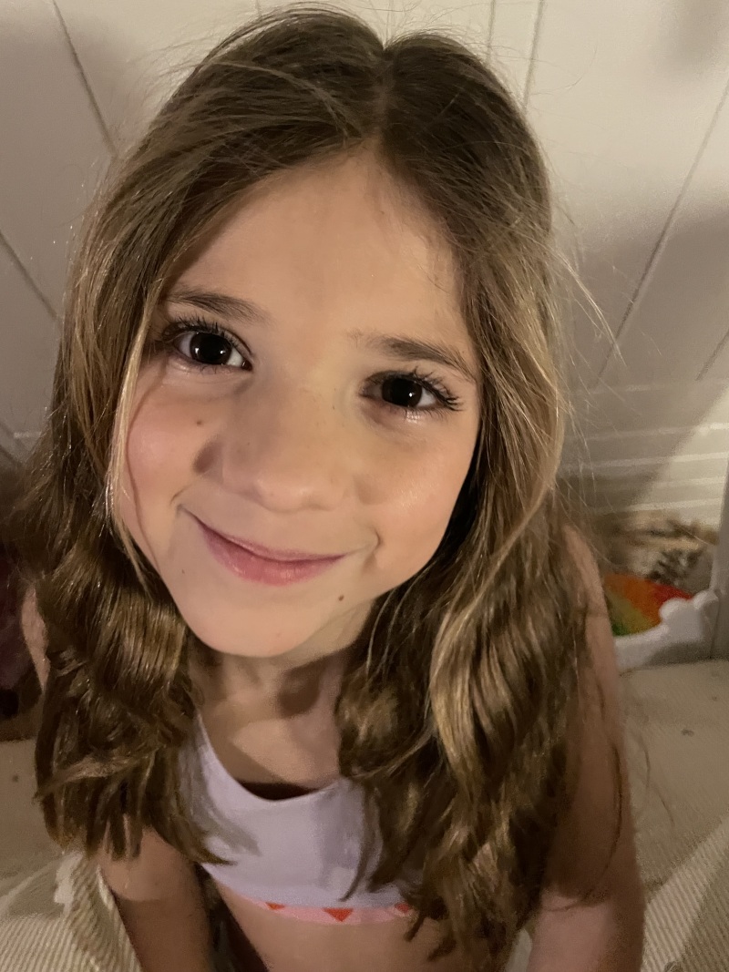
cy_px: 486
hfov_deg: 53.1
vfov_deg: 67.3
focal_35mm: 26
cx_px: 364
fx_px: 730
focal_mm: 4.2
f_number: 1.6
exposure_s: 1/29
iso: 1000
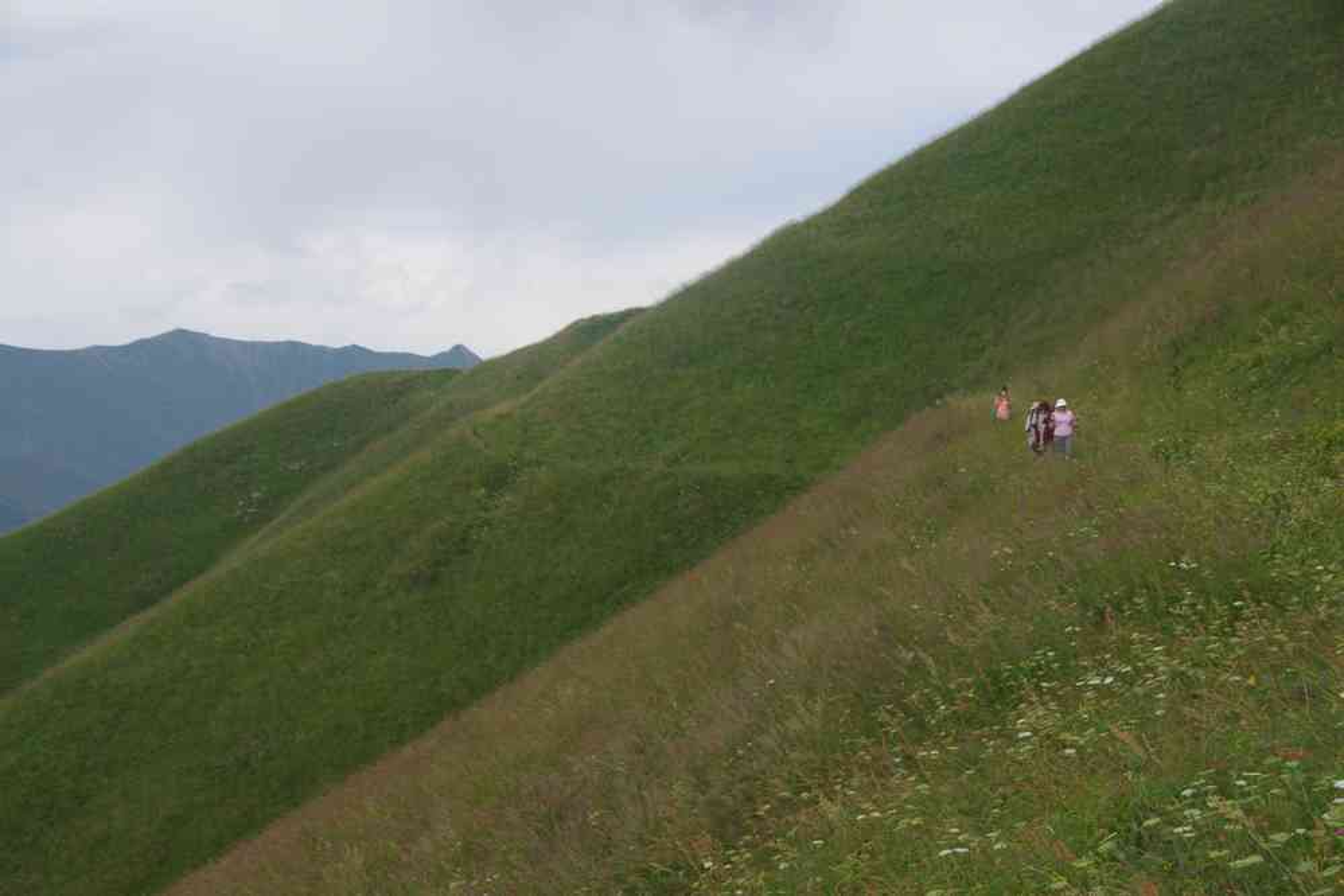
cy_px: 448
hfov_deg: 31.4
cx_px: 672
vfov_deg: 21.2
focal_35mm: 64
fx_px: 2389
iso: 200
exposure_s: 1/80
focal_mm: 42.5
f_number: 8
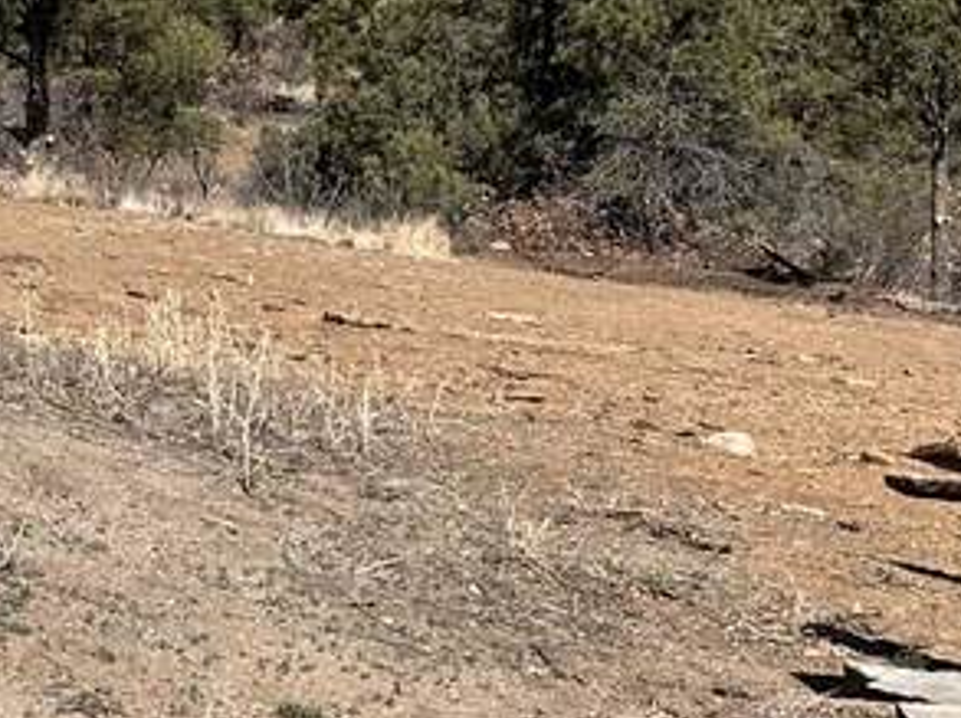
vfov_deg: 13.9
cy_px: 49
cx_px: -954
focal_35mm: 105
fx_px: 2911
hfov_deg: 15.2
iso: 80
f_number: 1.78
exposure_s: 1/5263
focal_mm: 6.86
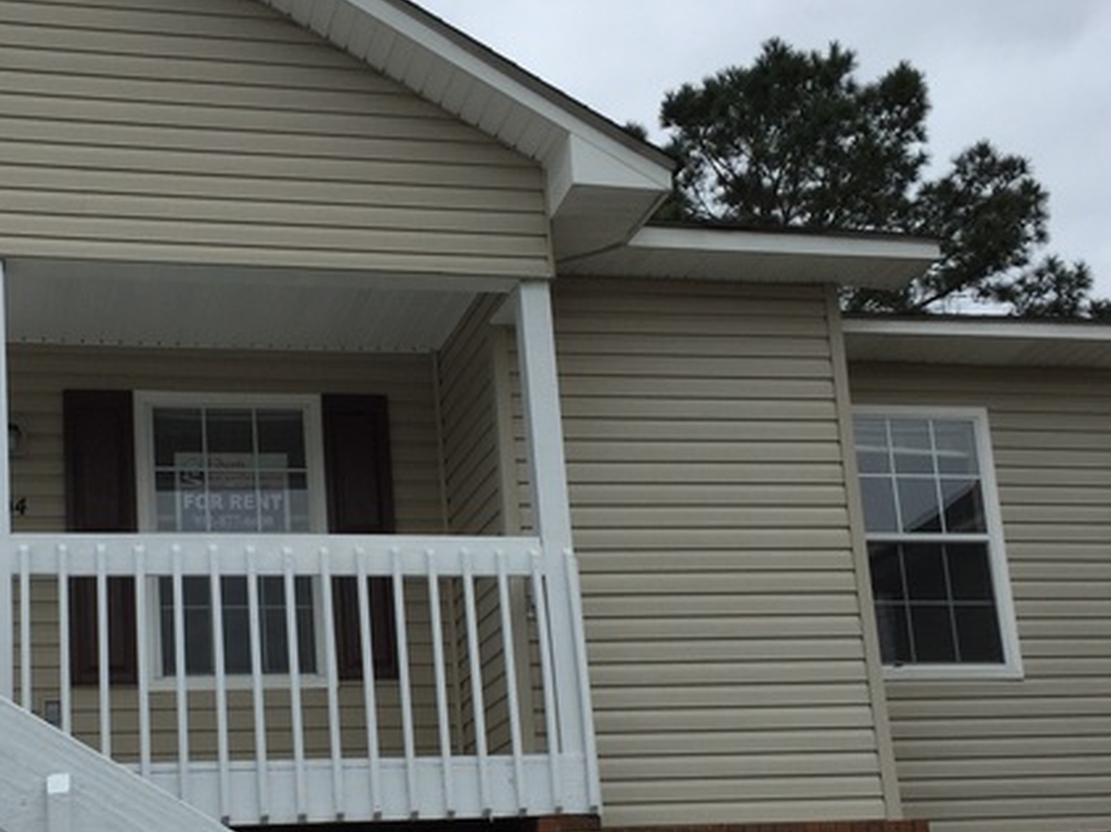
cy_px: 624
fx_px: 1764
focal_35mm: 55
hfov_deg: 34.6
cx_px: 361
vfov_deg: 26.2
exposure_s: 1/920
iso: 32
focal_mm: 4.15
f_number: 2.2
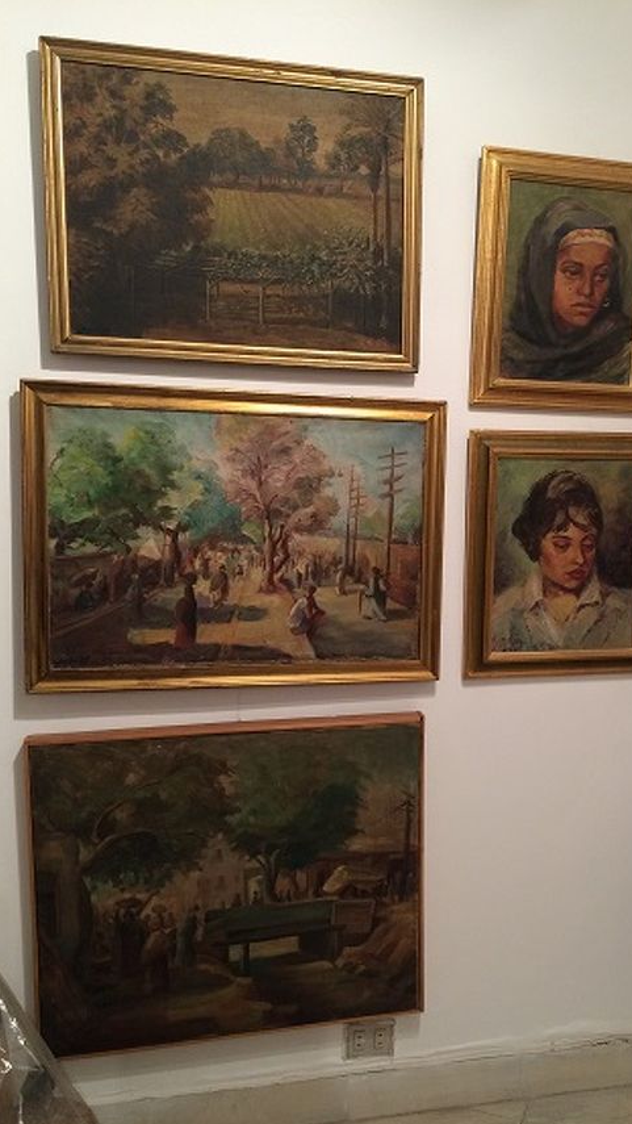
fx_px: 953
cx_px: 424
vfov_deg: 61.0
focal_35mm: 32
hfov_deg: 36.3
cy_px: 567
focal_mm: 4.15
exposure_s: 1/33
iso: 200
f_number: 2.2
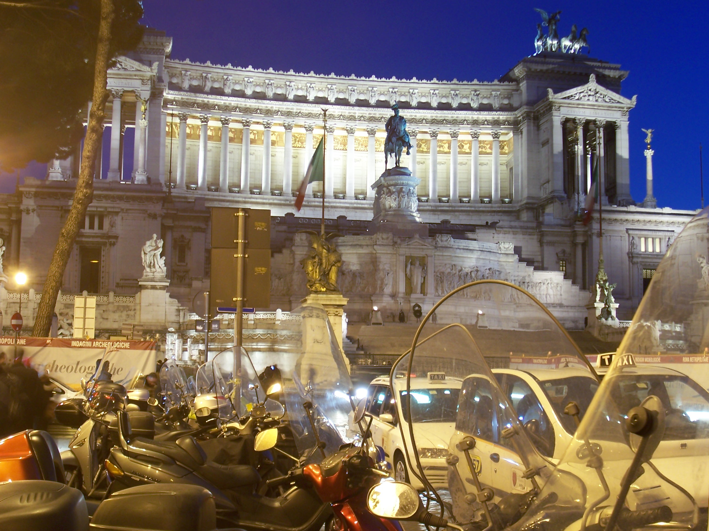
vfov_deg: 27.5
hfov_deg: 36.2
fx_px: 1086
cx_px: 354
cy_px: 266
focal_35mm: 53
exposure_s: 1/1.43
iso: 80
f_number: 3.4
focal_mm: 8.6
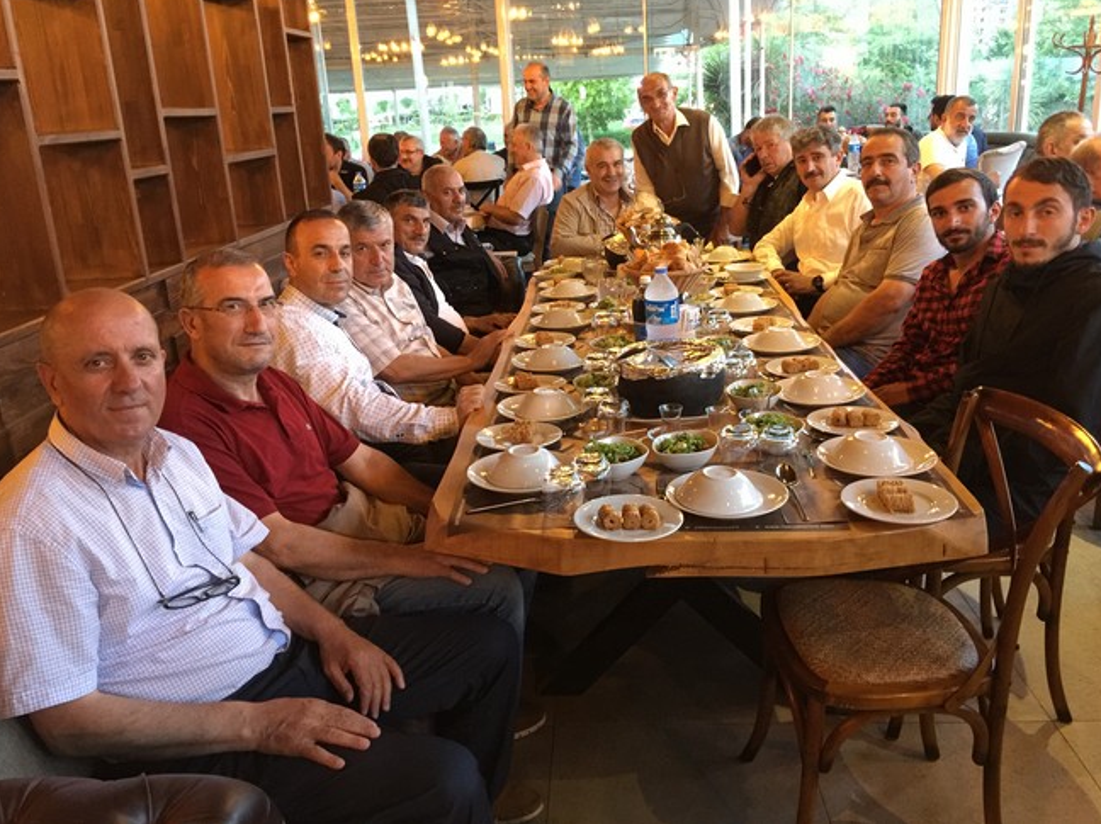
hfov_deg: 60.0
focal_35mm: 30
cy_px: 404
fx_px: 953
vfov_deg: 46.7
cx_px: 561
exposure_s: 1/8
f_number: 2.2
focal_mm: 4.15
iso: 160
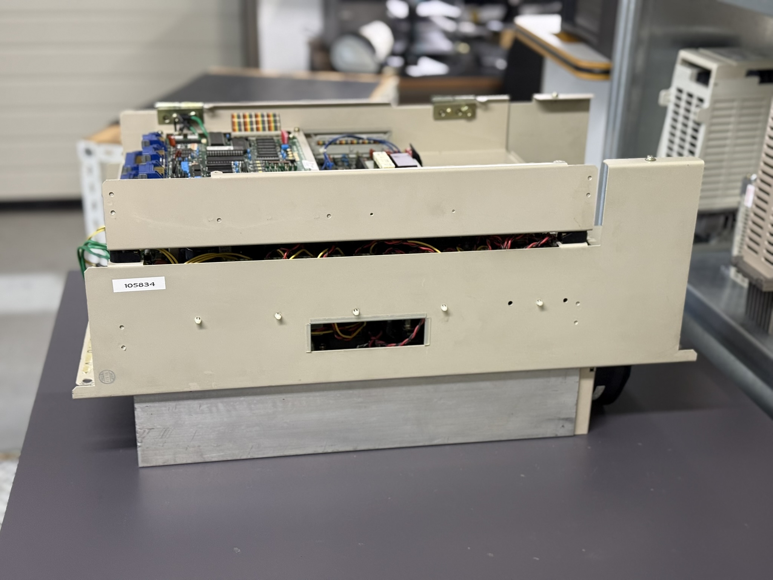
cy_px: 290
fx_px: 1072
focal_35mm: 48
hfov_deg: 39.7
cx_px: 386
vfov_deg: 30.3
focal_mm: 6.76
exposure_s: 1/50
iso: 200
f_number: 1.78
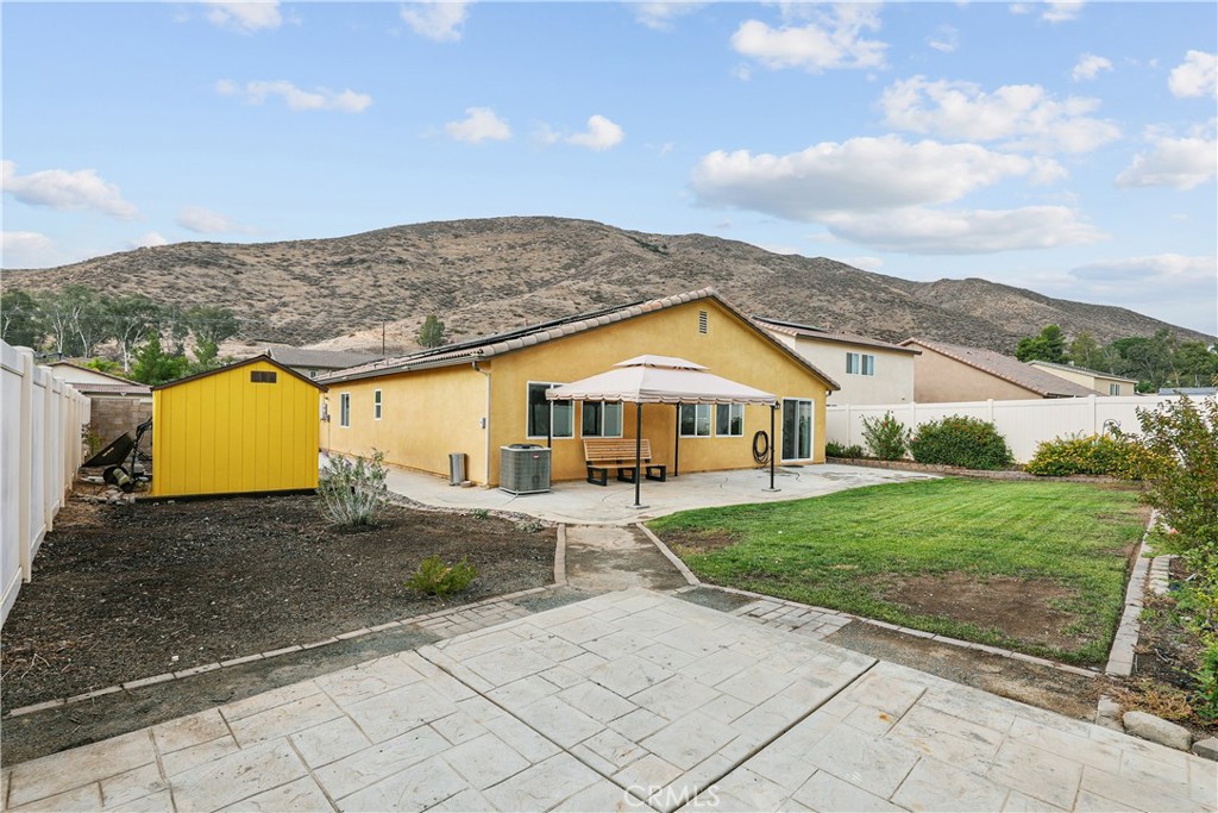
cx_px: 609
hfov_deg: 96.7
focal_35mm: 16
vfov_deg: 73.8
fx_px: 541
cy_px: 406
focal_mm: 16
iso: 100
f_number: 10
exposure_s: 1/125
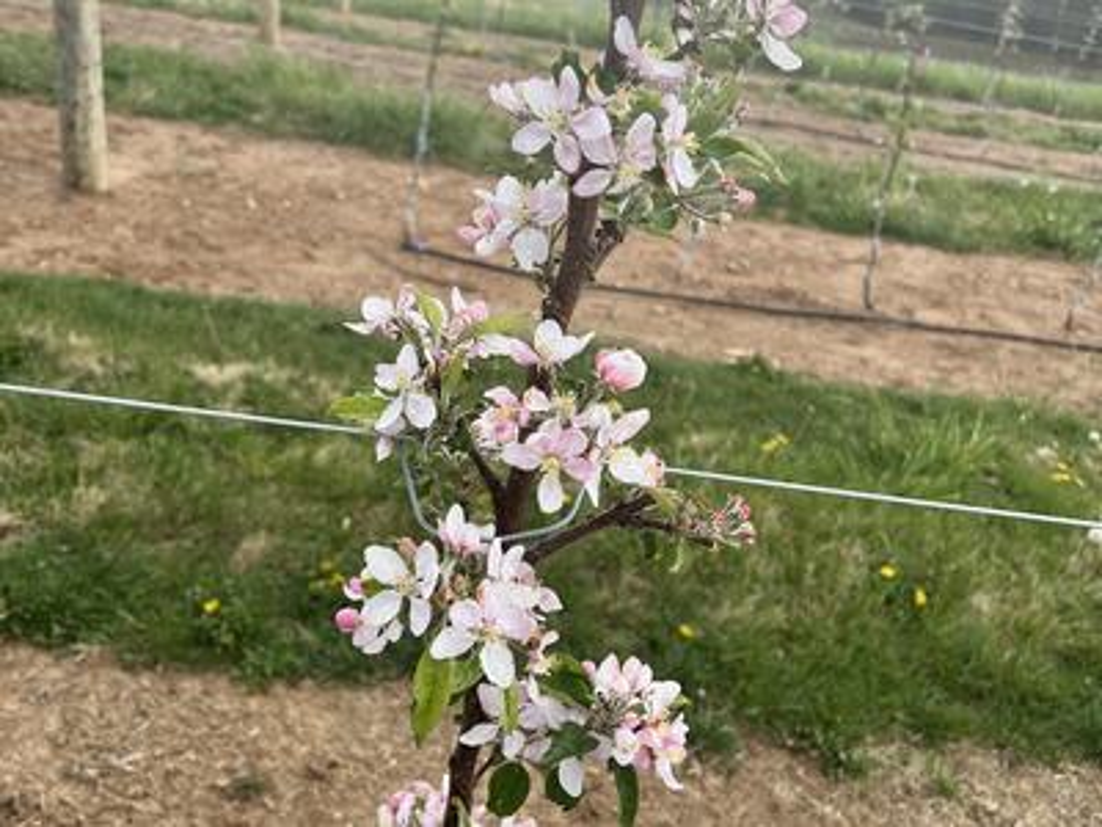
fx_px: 828
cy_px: 414
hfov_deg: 67.3
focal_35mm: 26
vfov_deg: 53.1
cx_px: 551
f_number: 1.5
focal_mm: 5.7
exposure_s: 1/171
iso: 50
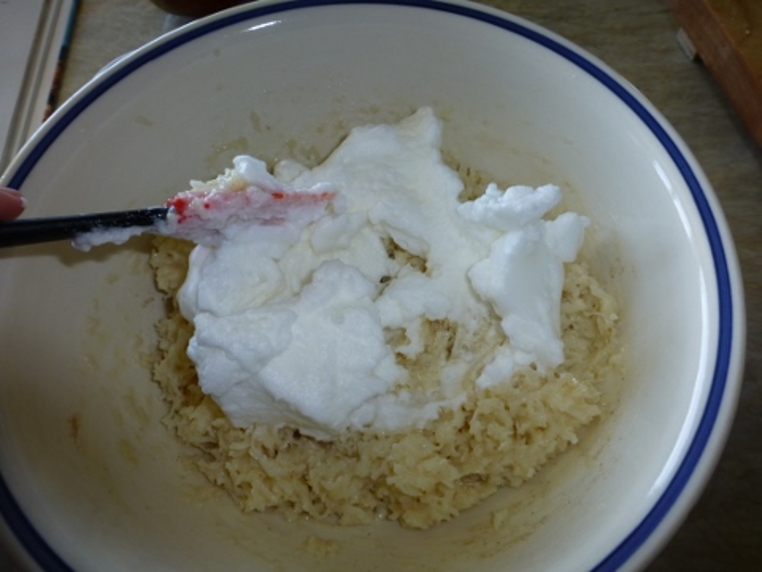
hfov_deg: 71.6
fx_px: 528
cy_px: 286
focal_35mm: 24
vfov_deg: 56.8
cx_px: 381
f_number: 3.3
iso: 100
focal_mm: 4.3
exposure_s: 1/60
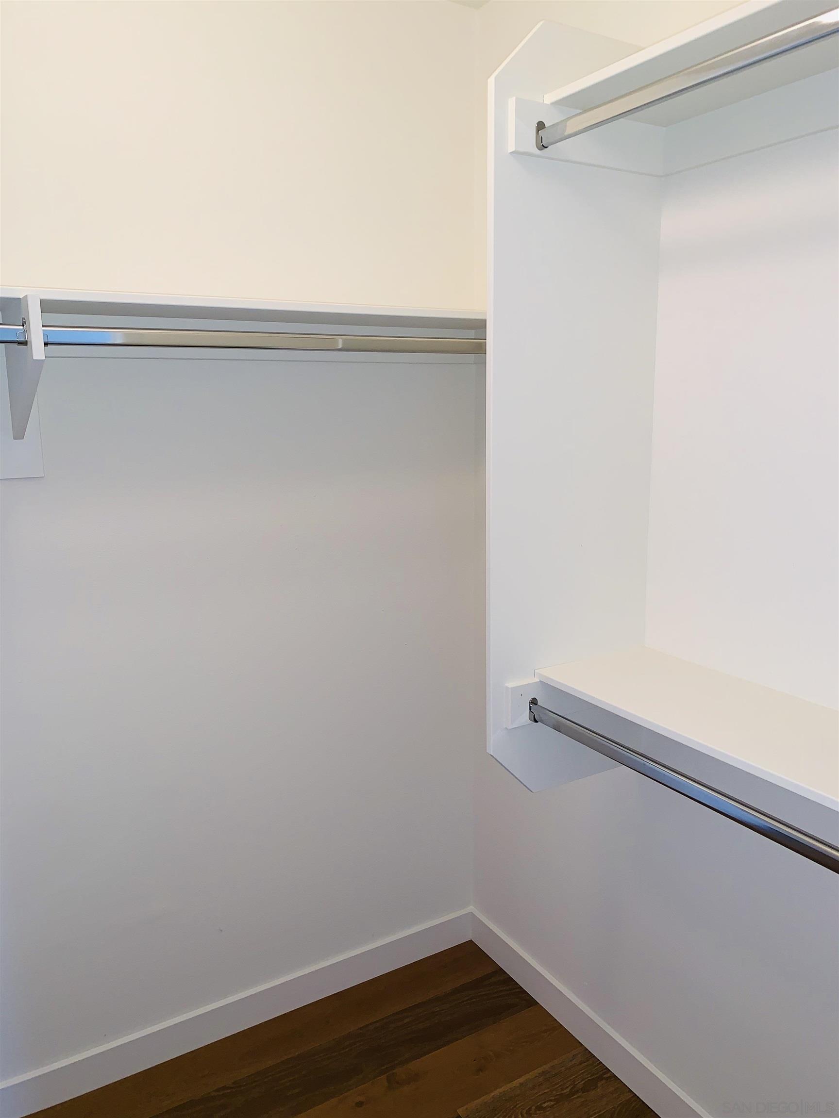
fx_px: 840
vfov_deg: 67.3
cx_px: 420
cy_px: 559
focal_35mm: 26
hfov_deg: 53.1
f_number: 1.8
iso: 40
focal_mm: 4.25
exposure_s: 1/19
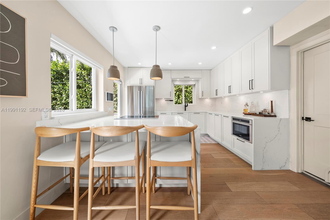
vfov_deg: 90.1
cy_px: 110
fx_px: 110
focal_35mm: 12
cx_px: 165
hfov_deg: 112.6
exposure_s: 1/20
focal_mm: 12
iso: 400
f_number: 8
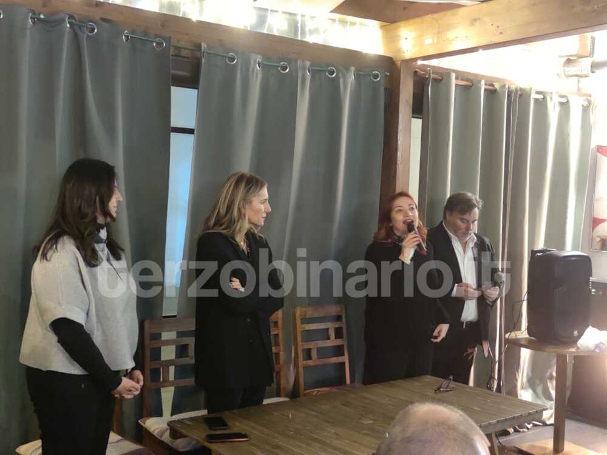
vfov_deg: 56.8
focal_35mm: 24
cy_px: 228
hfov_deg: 71.6
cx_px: 304
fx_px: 421
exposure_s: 1/13
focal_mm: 6.72
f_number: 1.69
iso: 3251
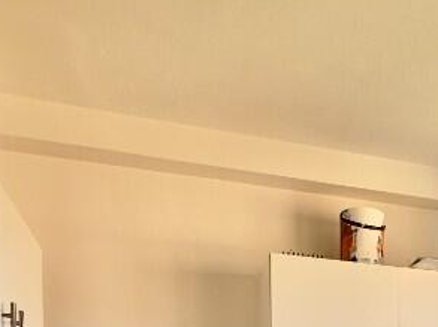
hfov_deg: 36.7
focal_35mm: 49
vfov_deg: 23.7
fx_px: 619
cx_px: 387
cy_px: 488
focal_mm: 2.22
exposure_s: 1/134
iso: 40
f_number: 2.2
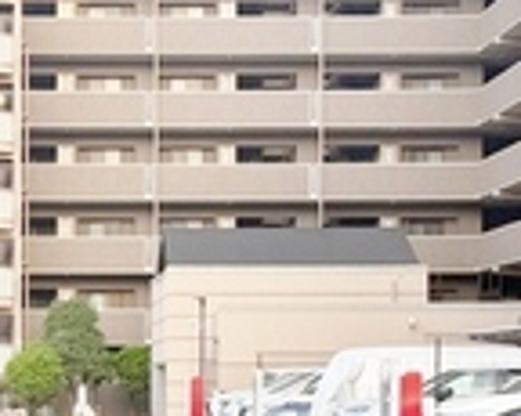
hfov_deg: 15.6
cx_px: 54
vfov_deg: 12.5
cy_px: 403
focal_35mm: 122
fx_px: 1880
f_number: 1.78
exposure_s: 1/708
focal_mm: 6.76
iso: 80
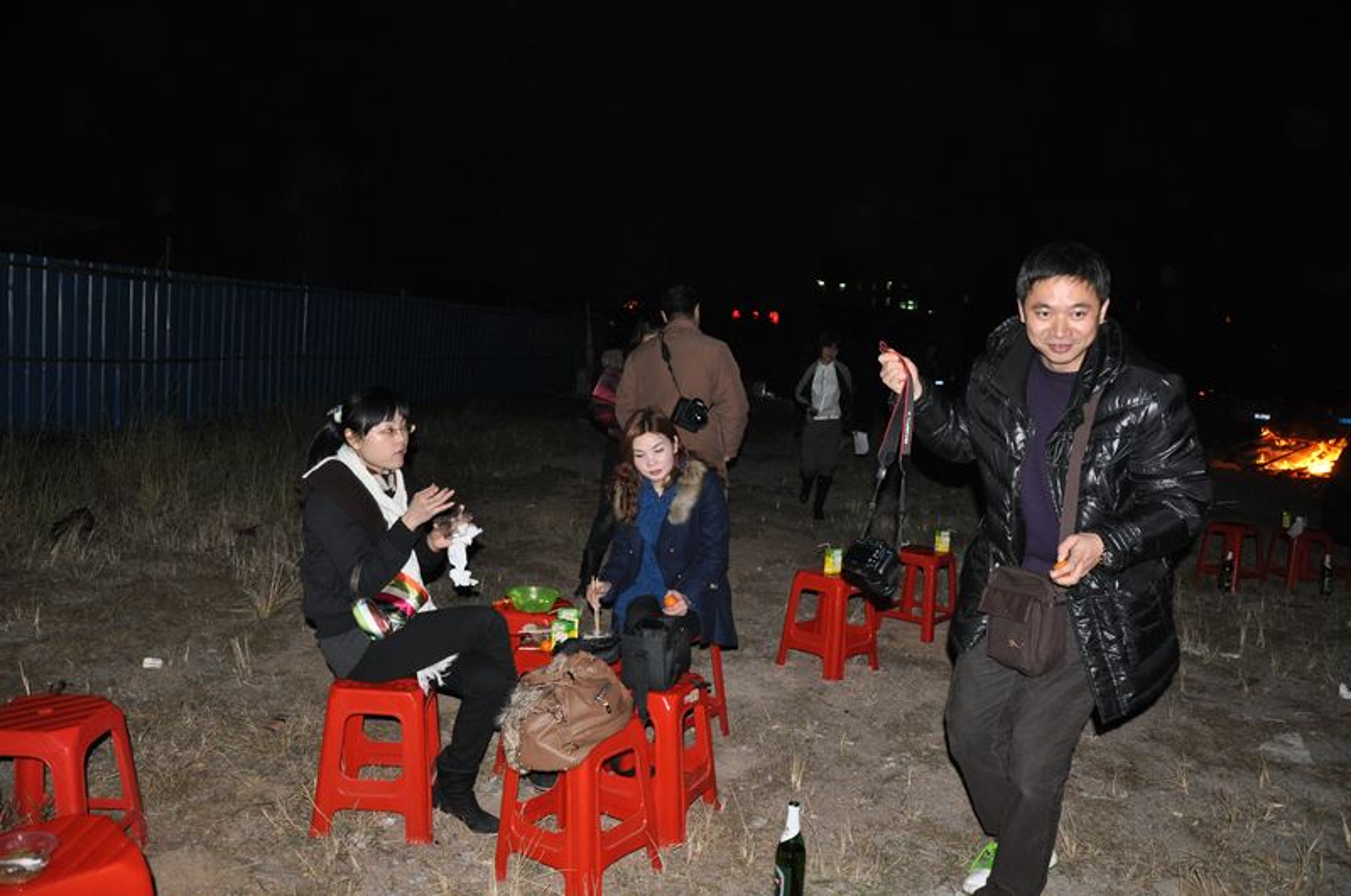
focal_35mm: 27
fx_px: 1012
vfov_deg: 47.8
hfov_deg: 67.5
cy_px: 448
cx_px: 676
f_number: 3.5
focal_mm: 18
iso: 800
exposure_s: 1/60
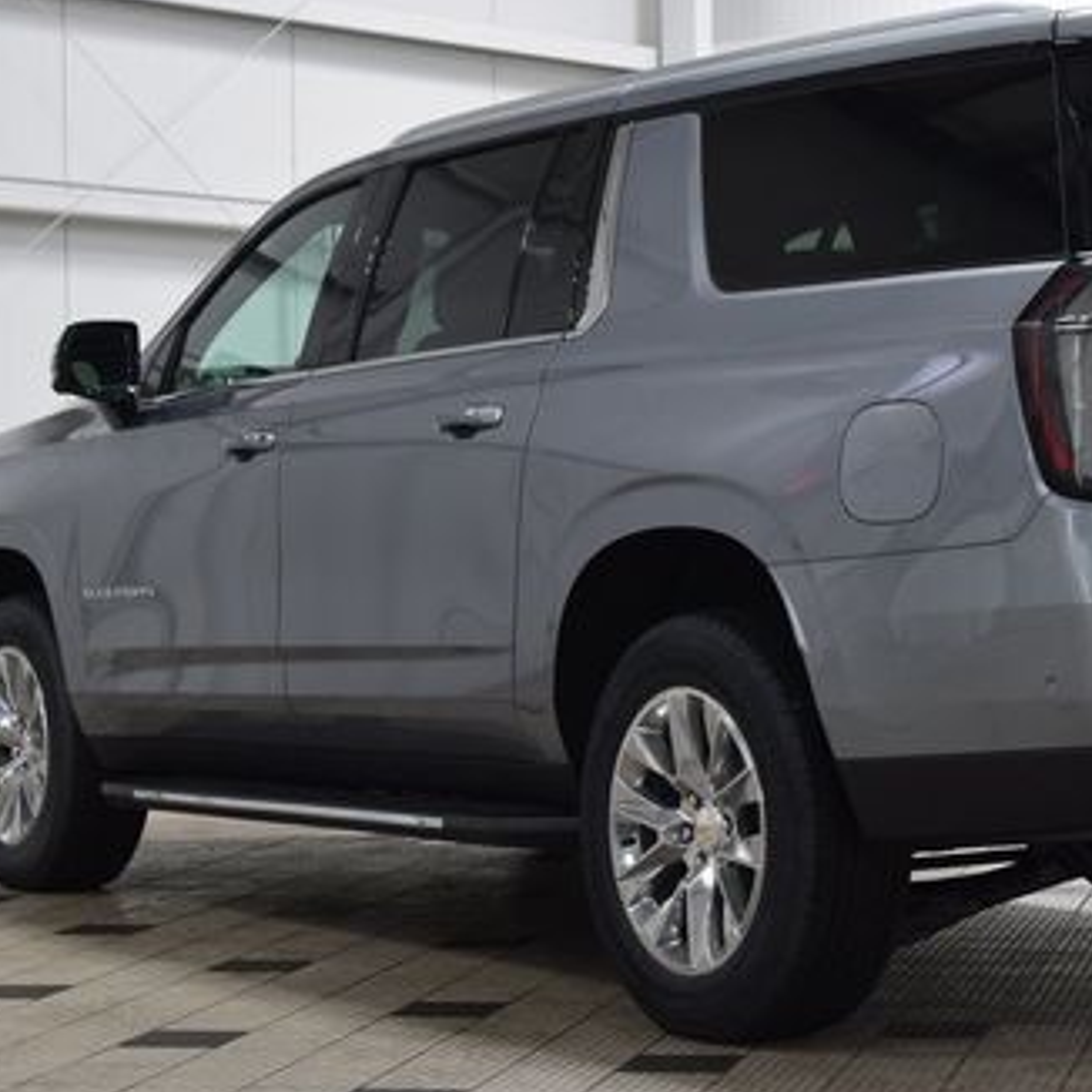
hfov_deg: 19.1
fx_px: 3212
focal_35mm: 90
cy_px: 541
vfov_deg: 19.3
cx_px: 884
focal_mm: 36
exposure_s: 1/15
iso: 400
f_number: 6.3
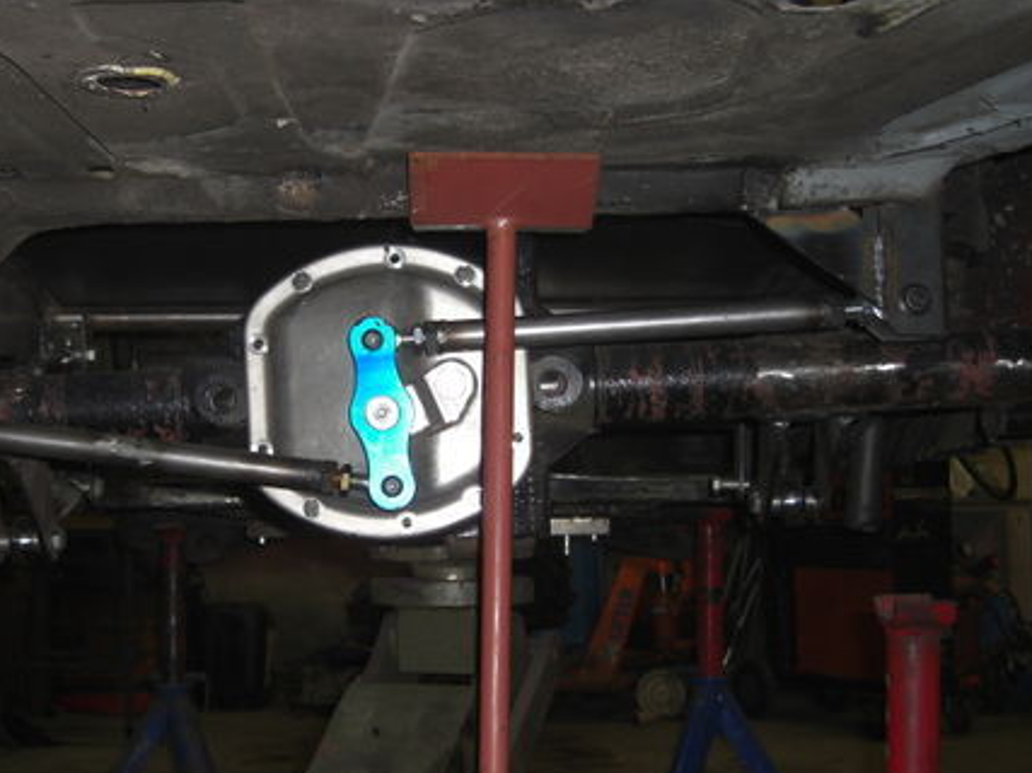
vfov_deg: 25.6
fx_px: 1699
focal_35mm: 57
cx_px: 341
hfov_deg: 33.5
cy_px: 423
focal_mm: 7.9
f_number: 2.8
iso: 100
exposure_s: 1/60
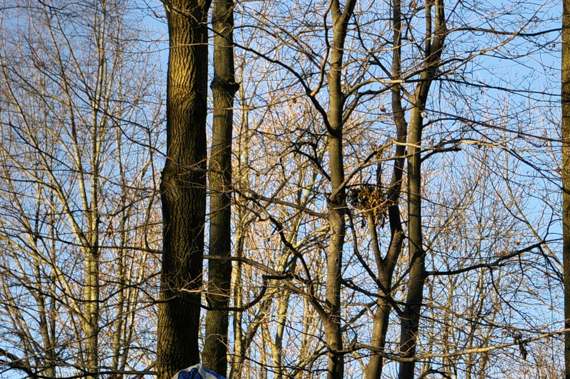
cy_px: 406
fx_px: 3041
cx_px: 654
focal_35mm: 192
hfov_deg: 10.6
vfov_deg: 7.1
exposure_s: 1/160
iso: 200
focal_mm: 55
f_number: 9
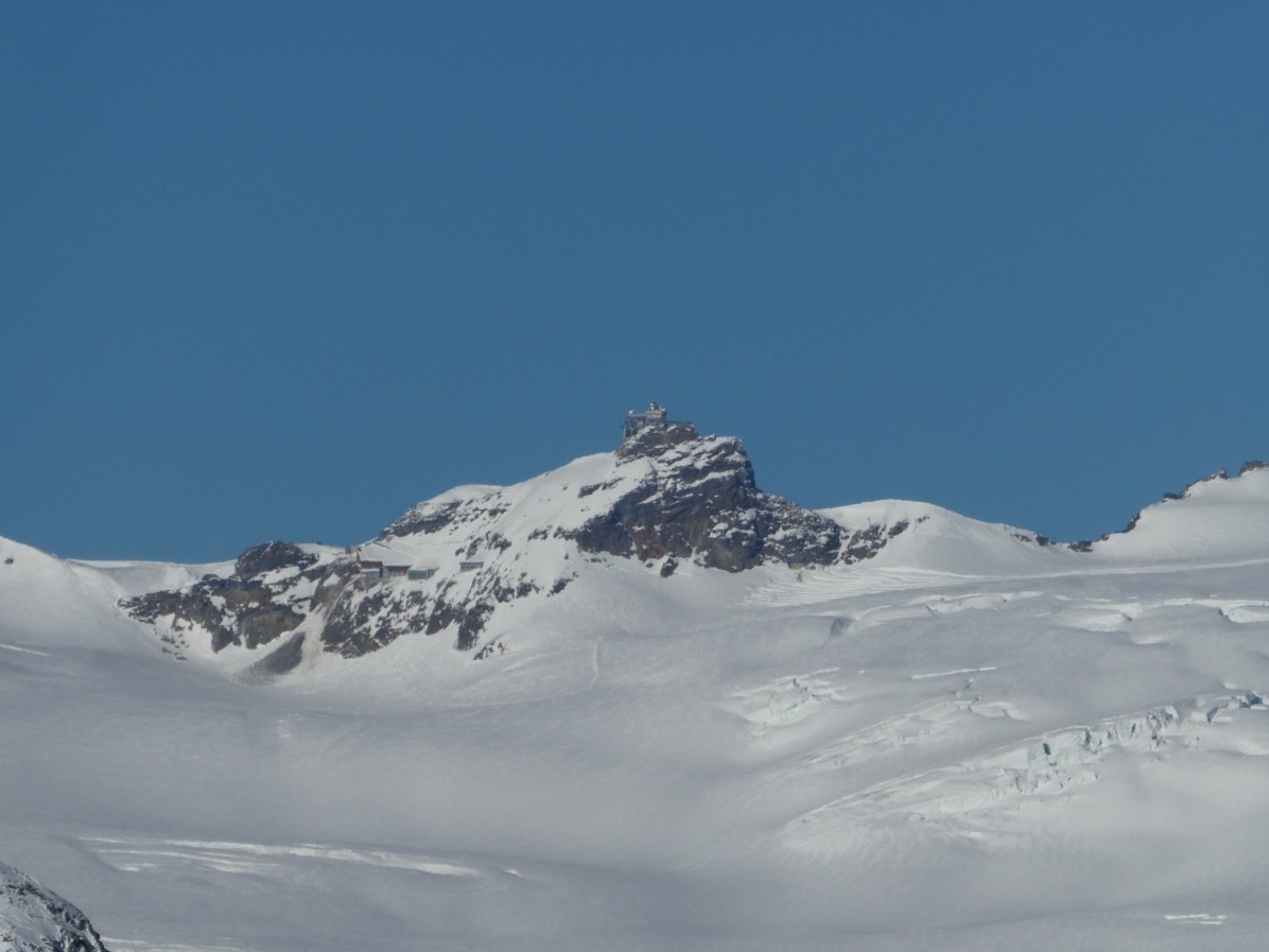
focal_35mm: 570
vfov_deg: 2.6
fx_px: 20896
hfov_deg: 3.5
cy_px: 475
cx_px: 633
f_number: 8
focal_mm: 101.7
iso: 80
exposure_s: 1/1000
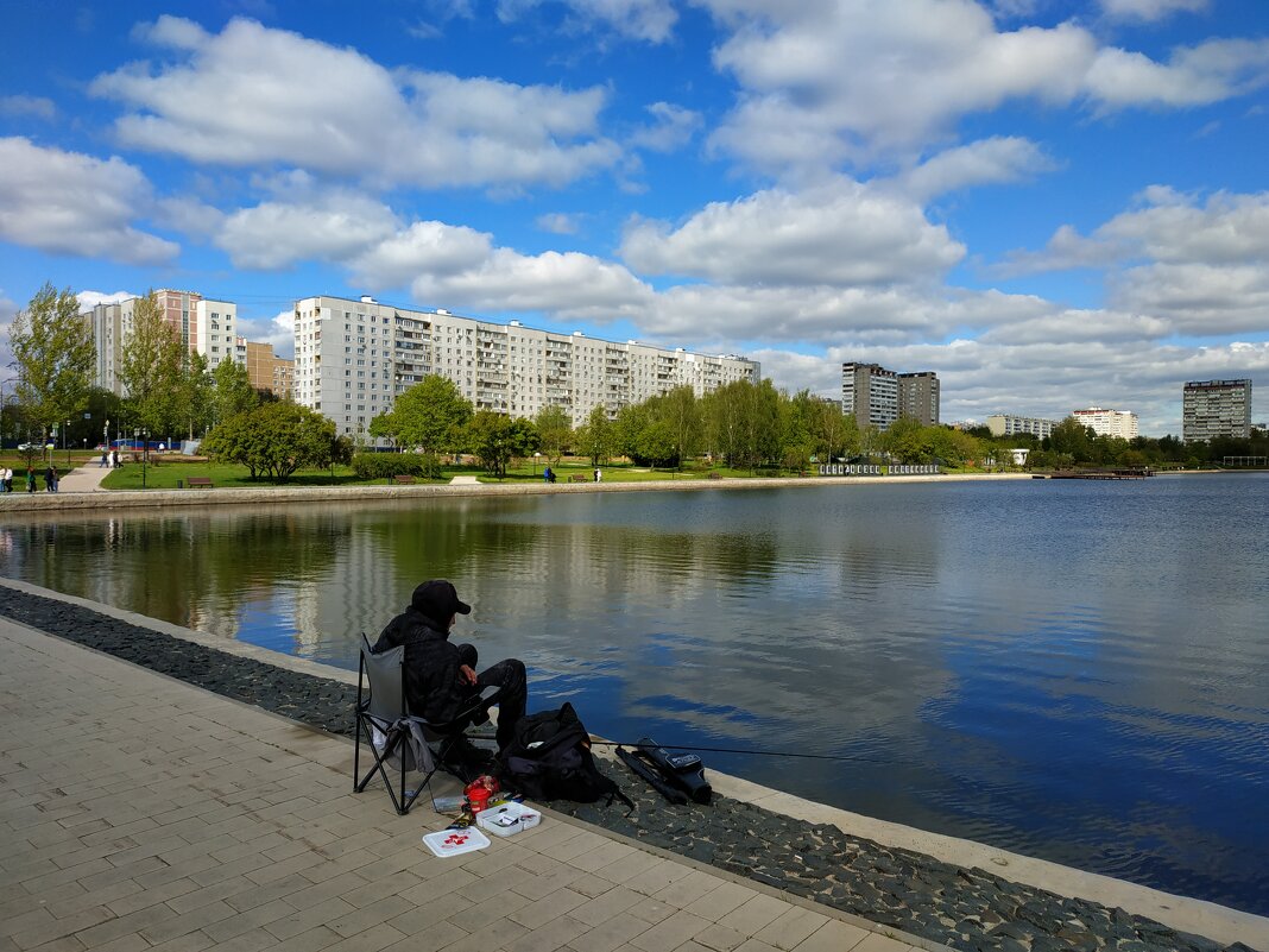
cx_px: 634
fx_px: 880
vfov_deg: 56.8
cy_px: 476
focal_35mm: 24
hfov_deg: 71.6
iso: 100
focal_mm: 3.94
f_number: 1.9
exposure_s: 1/2362
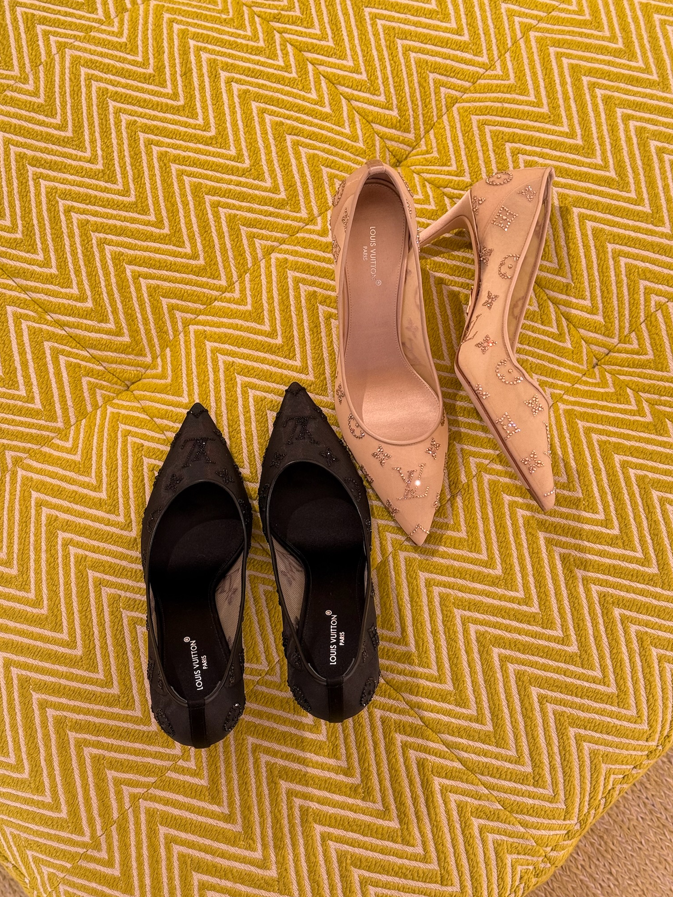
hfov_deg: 29.7
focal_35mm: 49
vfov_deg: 38.9
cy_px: 441
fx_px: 1270
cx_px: 340
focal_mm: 6.76
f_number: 1.78
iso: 100
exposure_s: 1/73
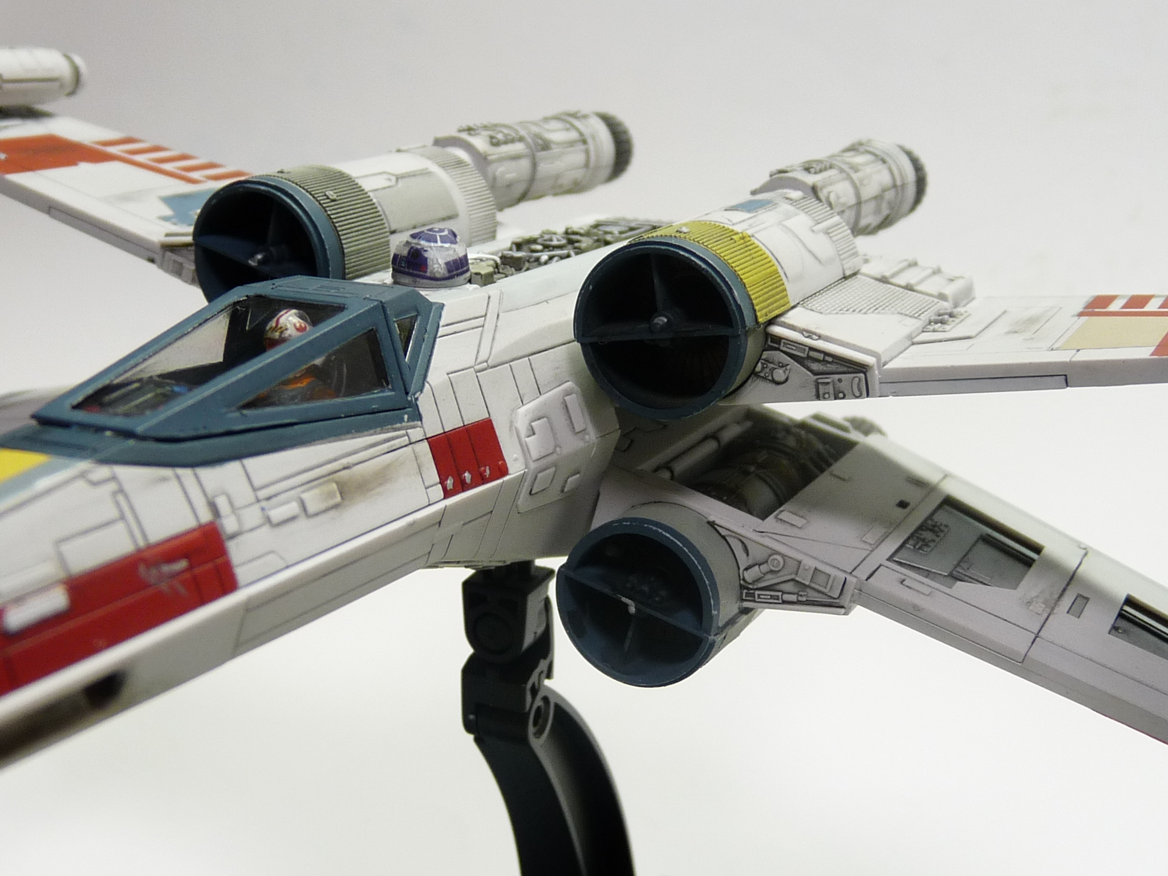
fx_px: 1620
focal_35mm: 48
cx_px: 584
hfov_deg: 39.7
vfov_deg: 30.3
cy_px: 438
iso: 100
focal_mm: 4.8
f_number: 2.8
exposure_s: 1/30
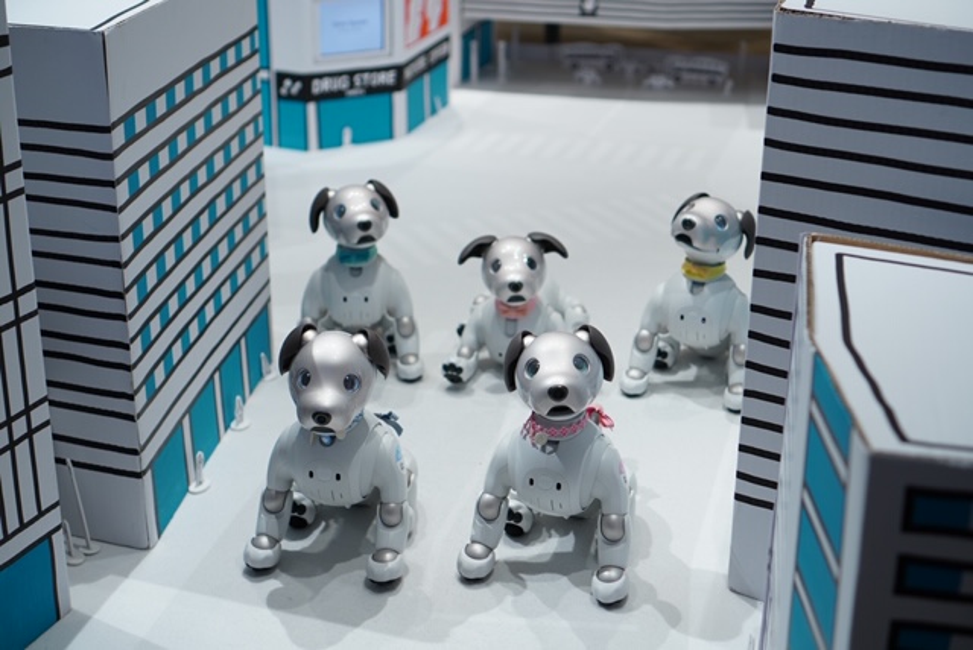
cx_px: 486
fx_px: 1420
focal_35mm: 52
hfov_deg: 37.8
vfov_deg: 25.8
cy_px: 325
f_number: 2.5
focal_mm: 35
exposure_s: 1/60
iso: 100
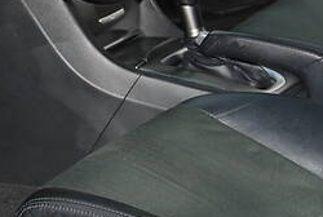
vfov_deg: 6.2
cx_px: 12
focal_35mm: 221
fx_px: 1988
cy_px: -41
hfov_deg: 9.2
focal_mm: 46
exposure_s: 1/60
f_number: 5.3
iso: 400
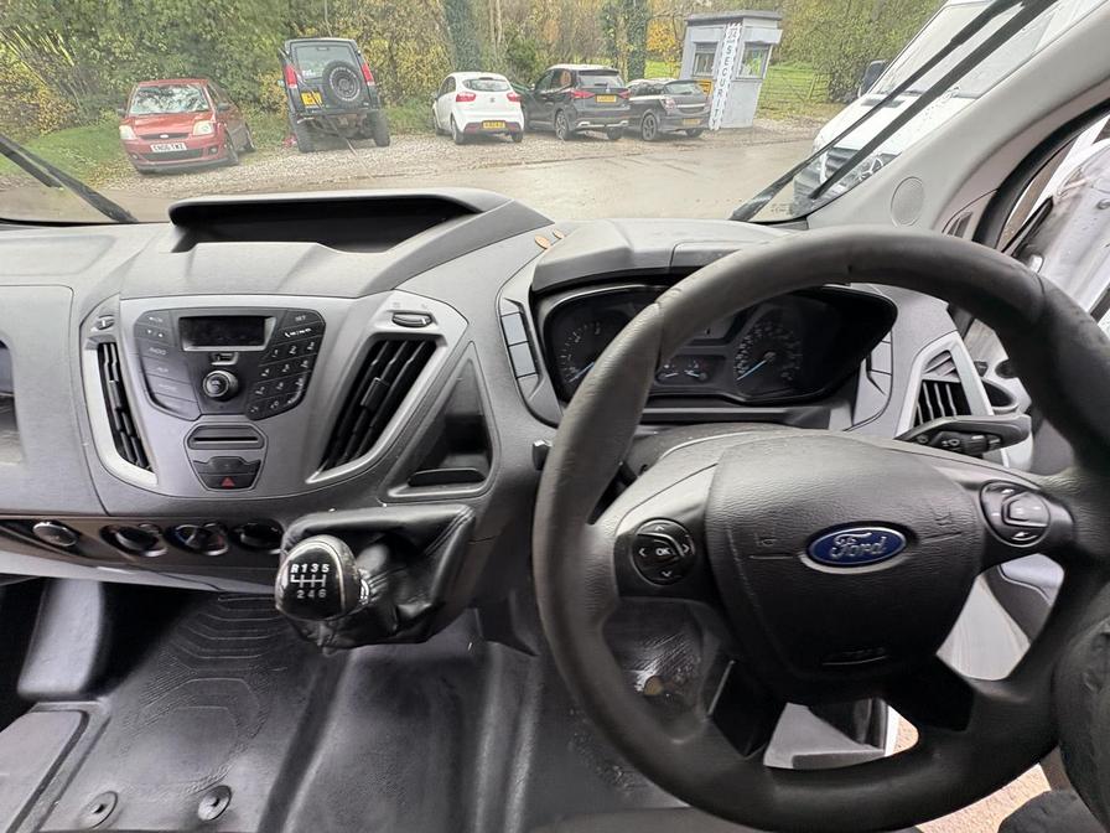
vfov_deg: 85.7
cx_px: 555
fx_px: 449
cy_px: 416
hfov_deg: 102.1
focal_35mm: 14
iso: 160
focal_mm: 2.22
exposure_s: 1/99
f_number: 2.2
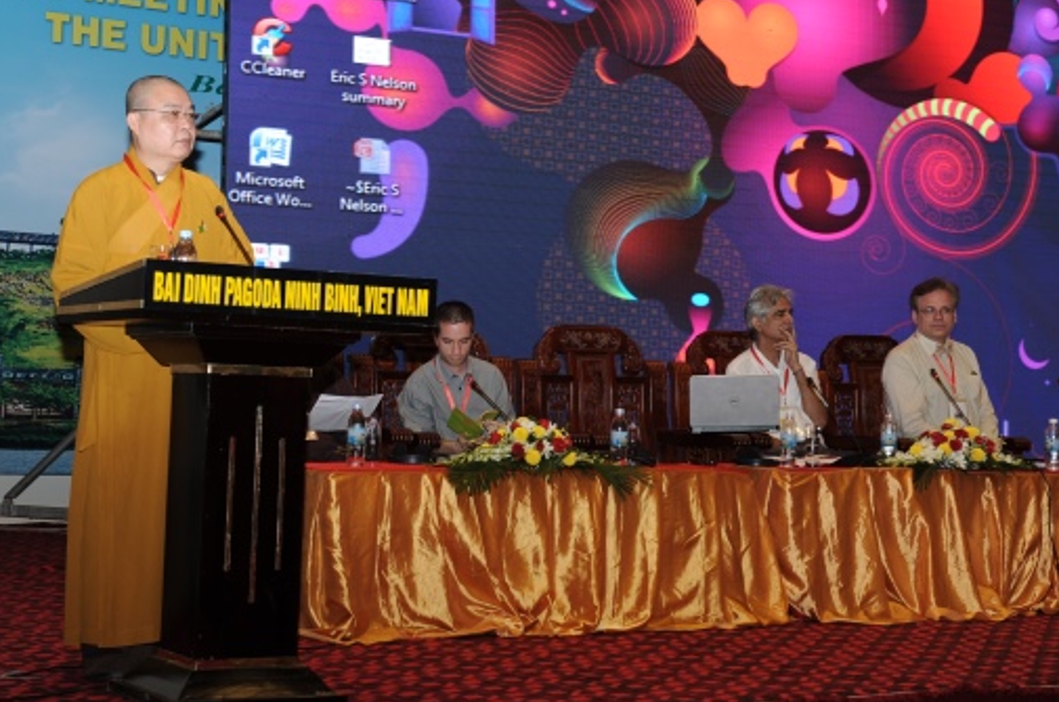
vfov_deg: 19.1
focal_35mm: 71
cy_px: 303
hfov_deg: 28.5
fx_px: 2085
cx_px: 491
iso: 400
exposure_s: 1/40
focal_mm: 56
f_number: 5
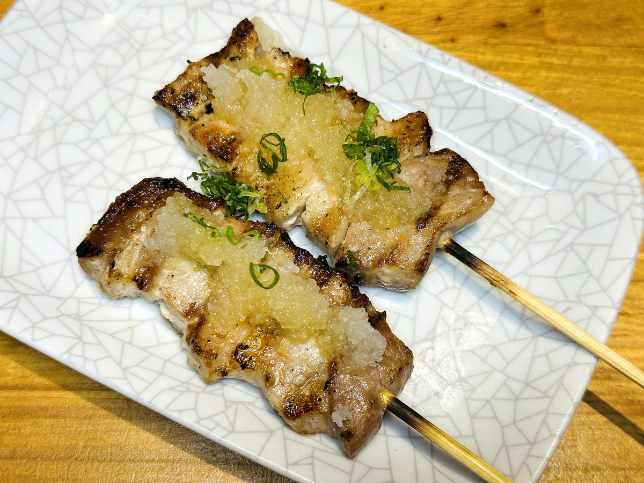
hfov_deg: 39.7
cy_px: 242
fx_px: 893
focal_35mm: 48
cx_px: 322
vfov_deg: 30.3
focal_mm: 6.86
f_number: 1.78
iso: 64
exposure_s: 1/60
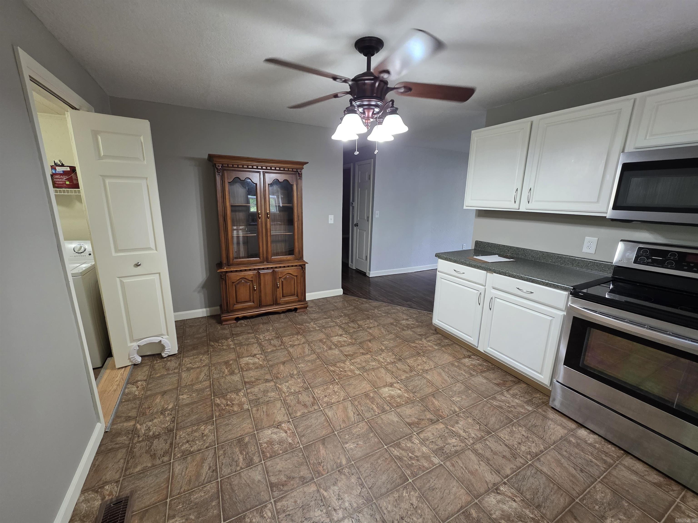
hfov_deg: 106.2
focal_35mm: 13
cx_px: 349
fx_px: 262
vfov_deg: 89.9
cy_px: 262
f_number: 1.9
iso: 200
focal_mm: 2.2
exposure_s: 1/60
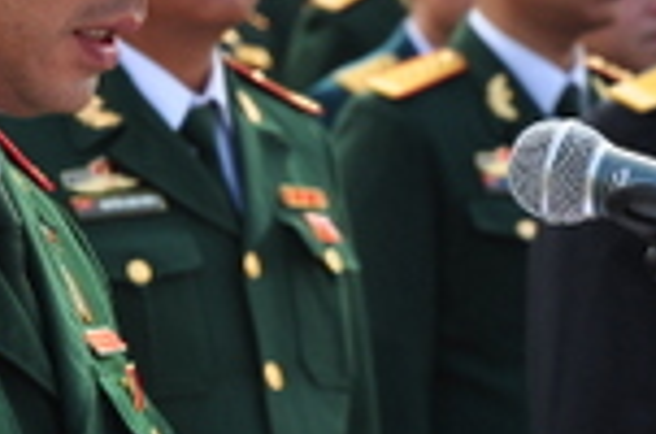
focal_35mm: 423
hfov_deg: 4.9
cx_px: 135
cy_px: 139
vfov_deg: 3.2
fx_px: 7685
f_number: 10
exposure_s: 1/125
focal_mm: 85
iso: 250
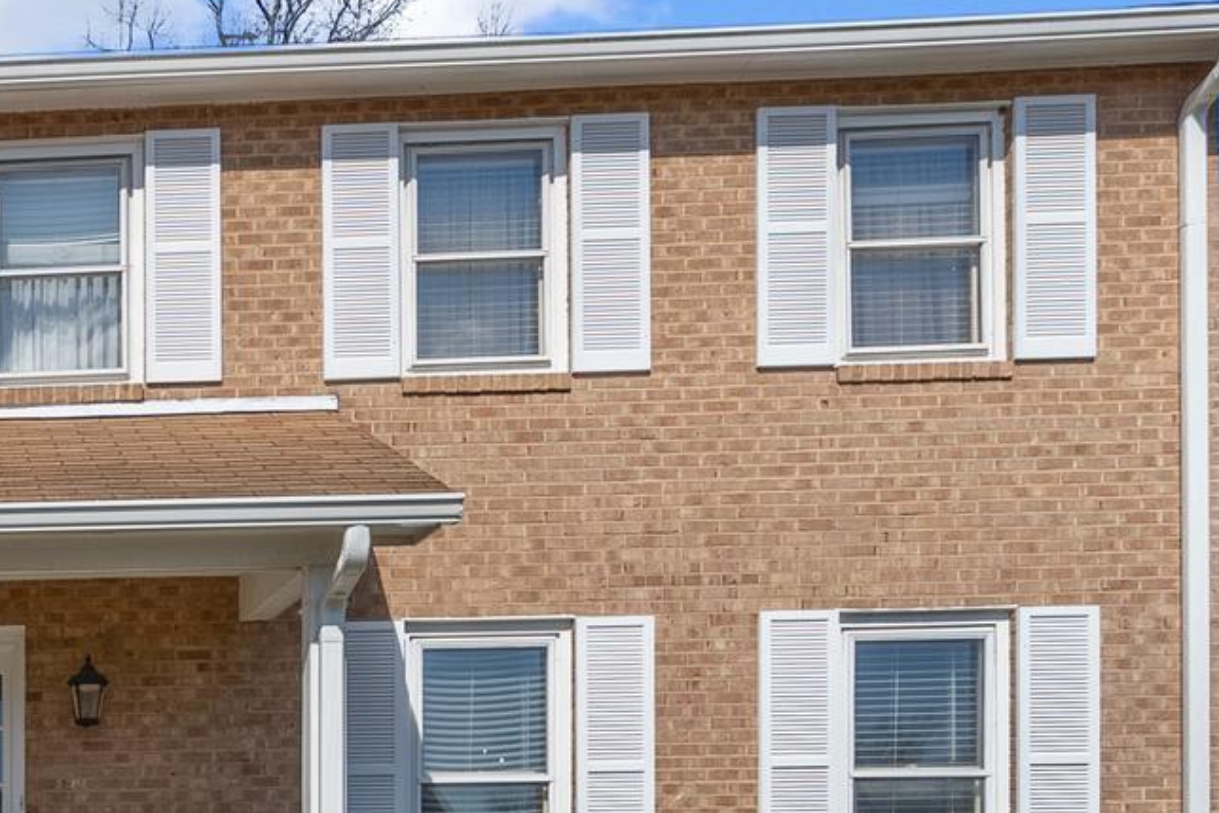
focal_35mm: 51
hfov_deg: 31.9
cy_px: 630
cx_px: -265
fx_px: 1727
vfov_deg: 26.1
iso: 800
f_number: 8
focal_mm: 16
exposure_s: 1/1000
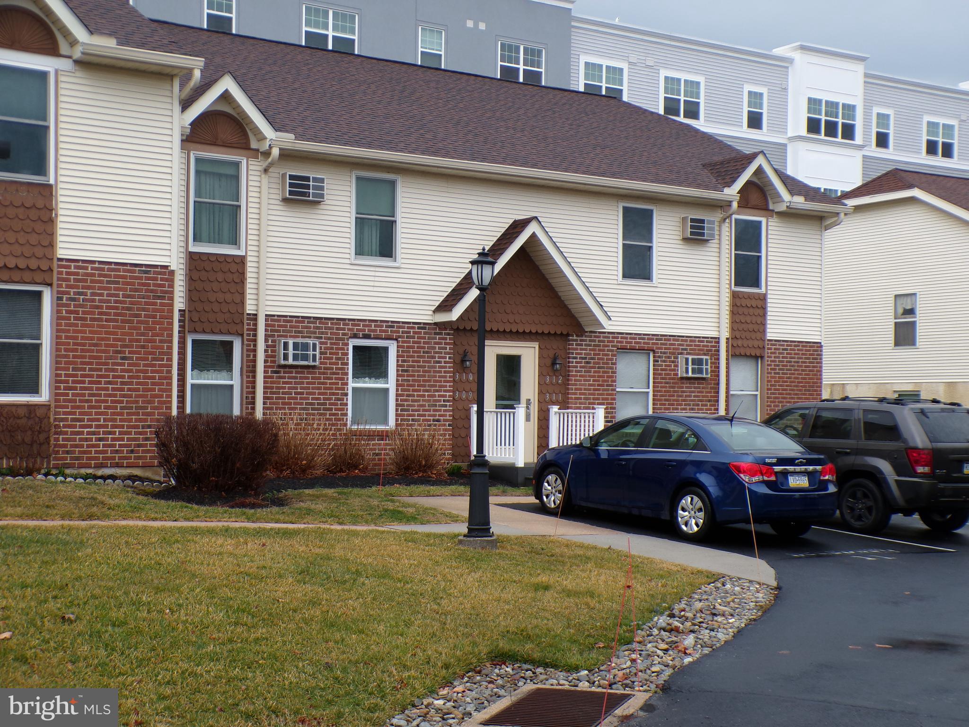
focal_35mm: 49
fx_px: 1372
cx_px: 484
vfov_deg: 29.7
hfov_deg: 38.9
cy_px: 364
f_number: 3.5
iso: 100
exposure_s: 1/120
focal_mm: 8.7
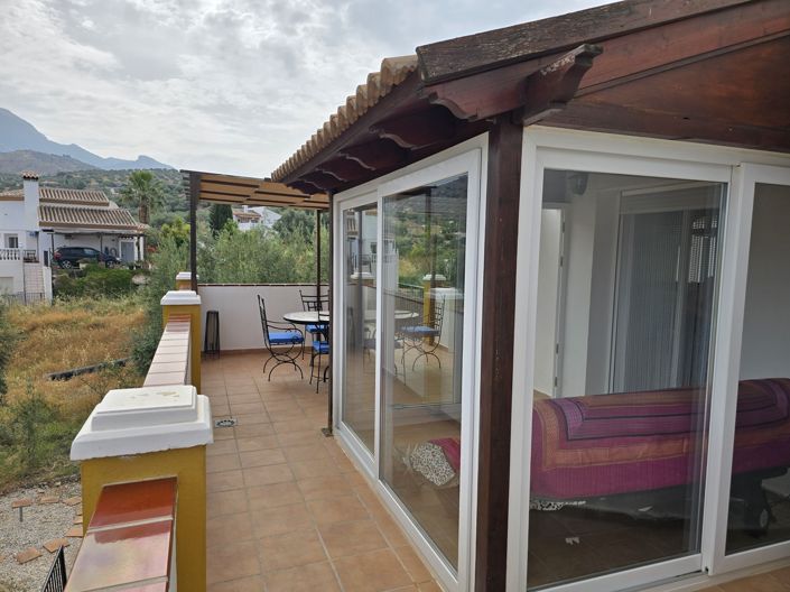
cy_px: 296
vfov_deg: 58.8
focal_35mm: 23
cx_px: 395
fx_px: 525
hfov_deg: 74.0
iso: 12
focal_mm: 6.3
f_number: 1.7
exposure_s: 1/1182
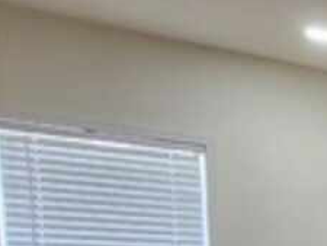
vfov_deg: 17.8
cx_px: 695
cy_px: 368
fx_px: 699
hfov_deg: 17.1
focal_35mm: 74
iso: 160
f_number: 2.2
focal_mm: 1.74
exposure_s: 1/60
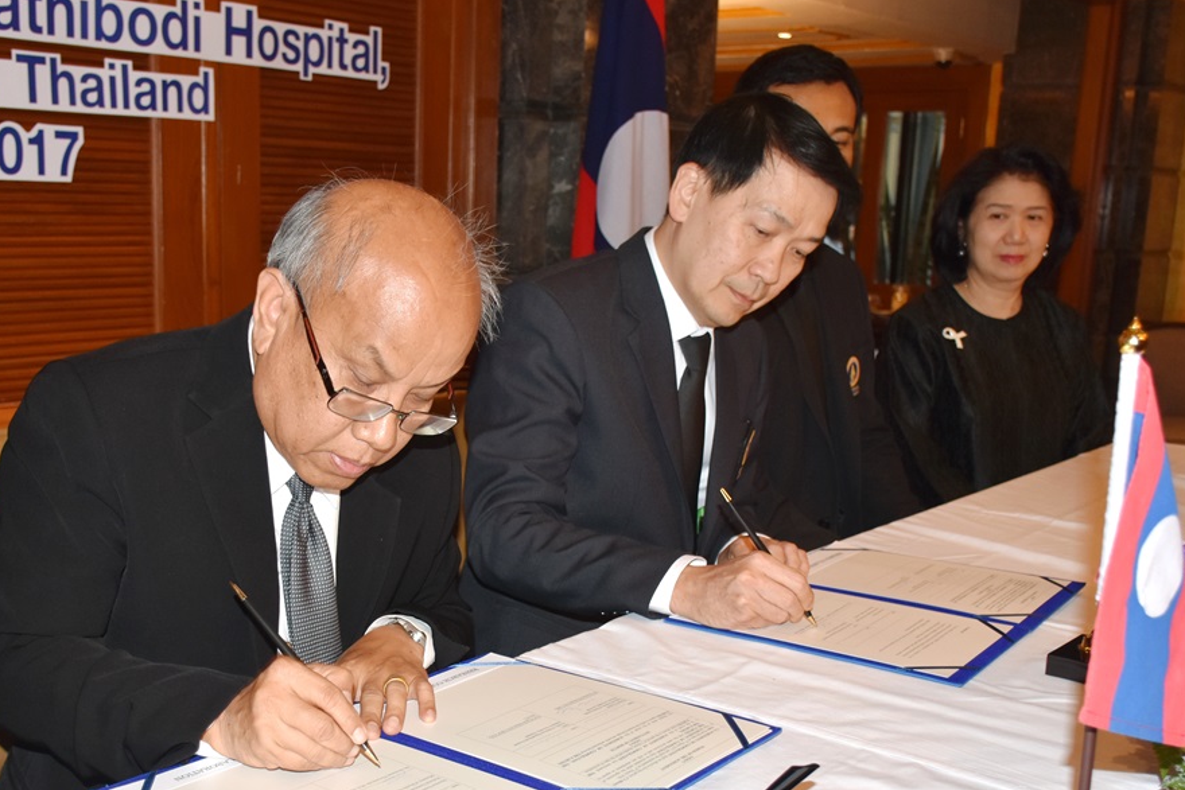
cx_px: 492
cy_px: 491
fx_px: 1481
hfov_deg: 43.4
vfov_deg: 29.8
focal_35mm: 45
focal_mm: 22
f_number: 4
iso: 400
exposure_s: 1/60
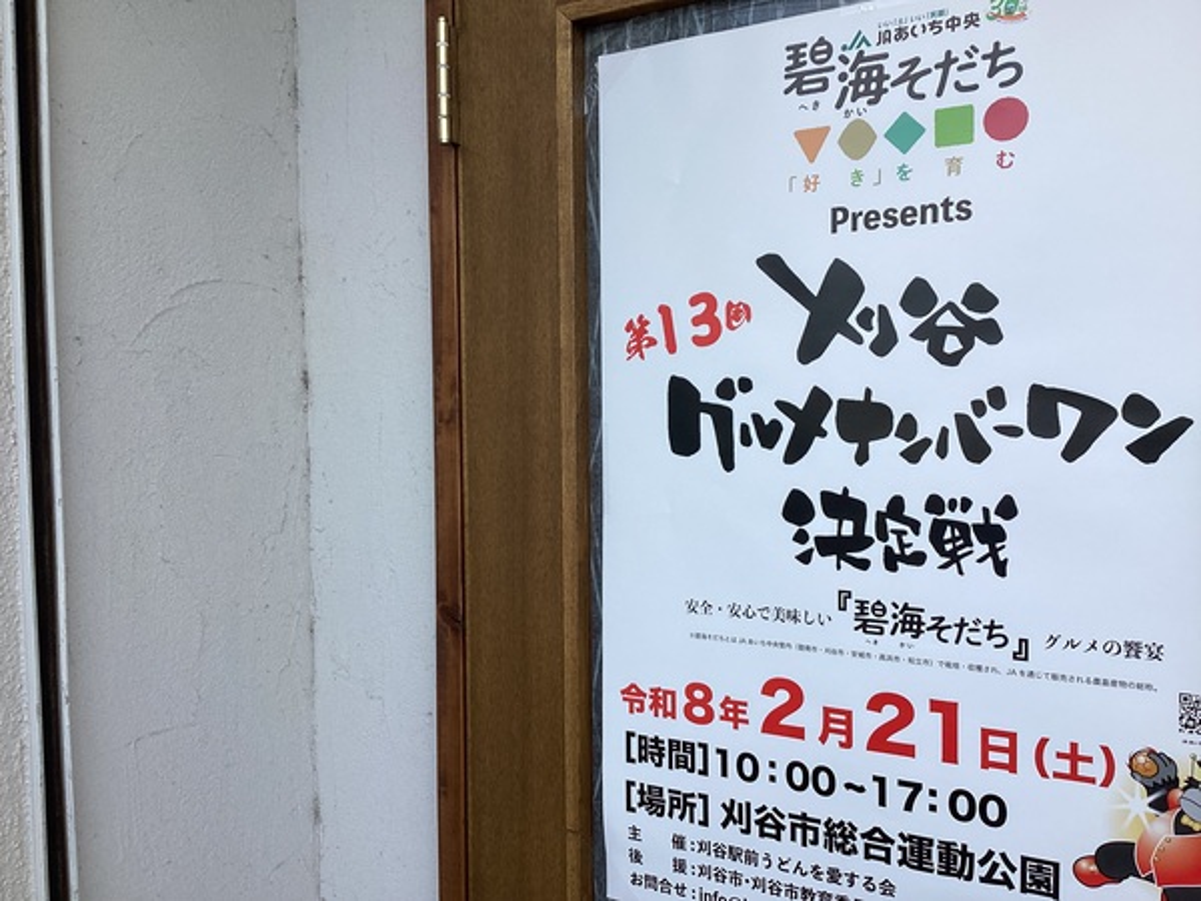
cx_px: 600
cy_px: 450
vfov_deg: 45.4
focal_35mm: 31
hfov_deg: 58.4
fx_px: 1076
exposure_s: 1/348
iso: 25
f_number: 2.4
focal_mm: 3.3
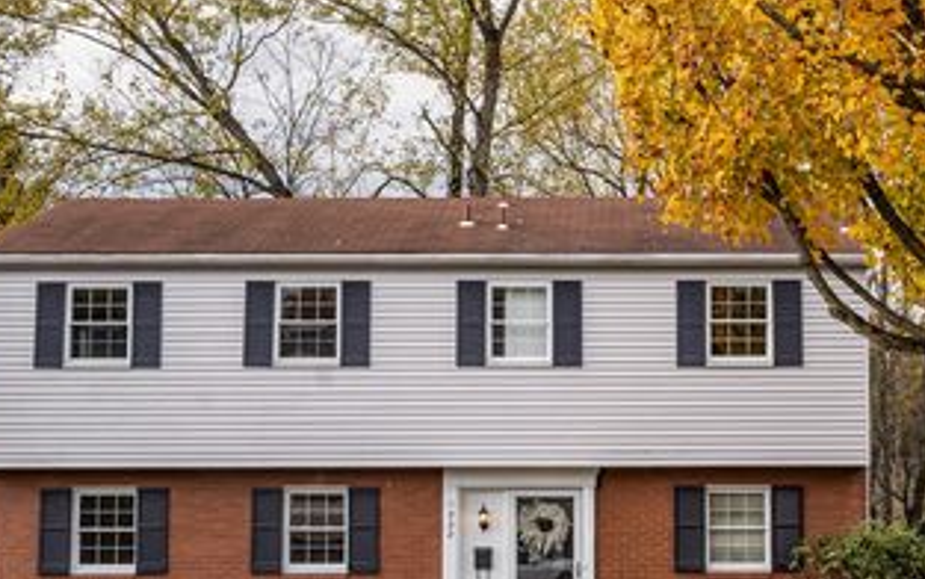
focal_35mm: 65
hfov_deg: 31.3
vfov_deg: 20.0
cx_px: 603
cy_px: 365
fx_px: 1639
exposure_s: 1/60
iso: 500
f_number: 13
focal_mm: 26.5
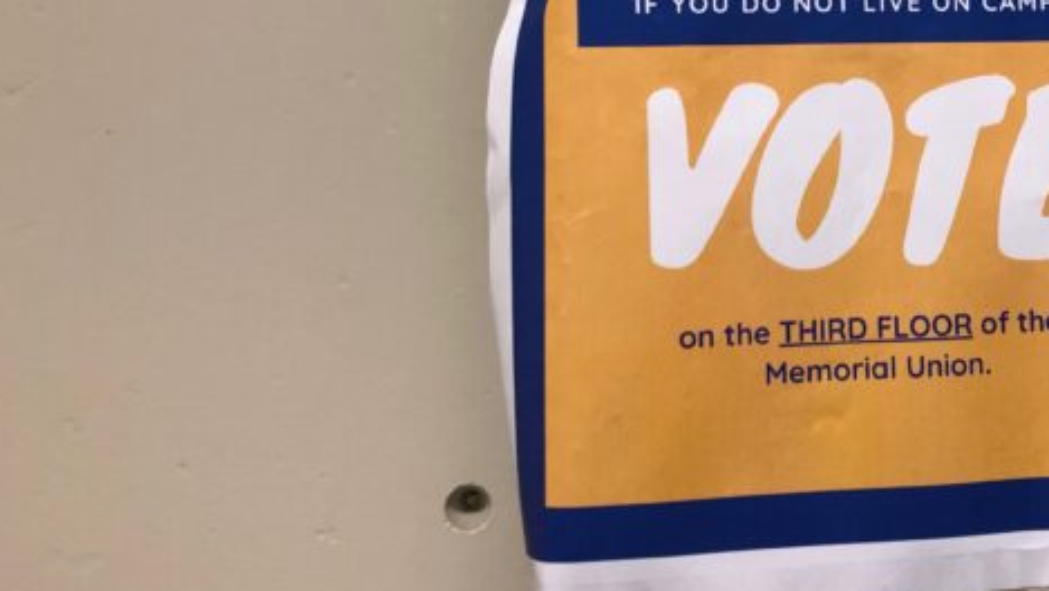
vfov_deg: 23.4
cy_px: 69
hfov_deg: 39.8
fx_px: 1391
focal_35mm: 50
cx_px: 825
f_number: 1.8
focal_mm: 4
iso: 40
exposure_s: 1/20
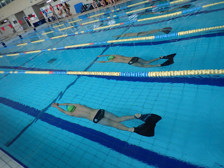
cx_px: 112
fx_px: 162
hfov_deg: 69.4
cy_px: 84
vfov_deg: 54.9
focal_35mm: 25
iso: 320
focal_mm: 4.5
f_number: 2
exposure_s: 1/500
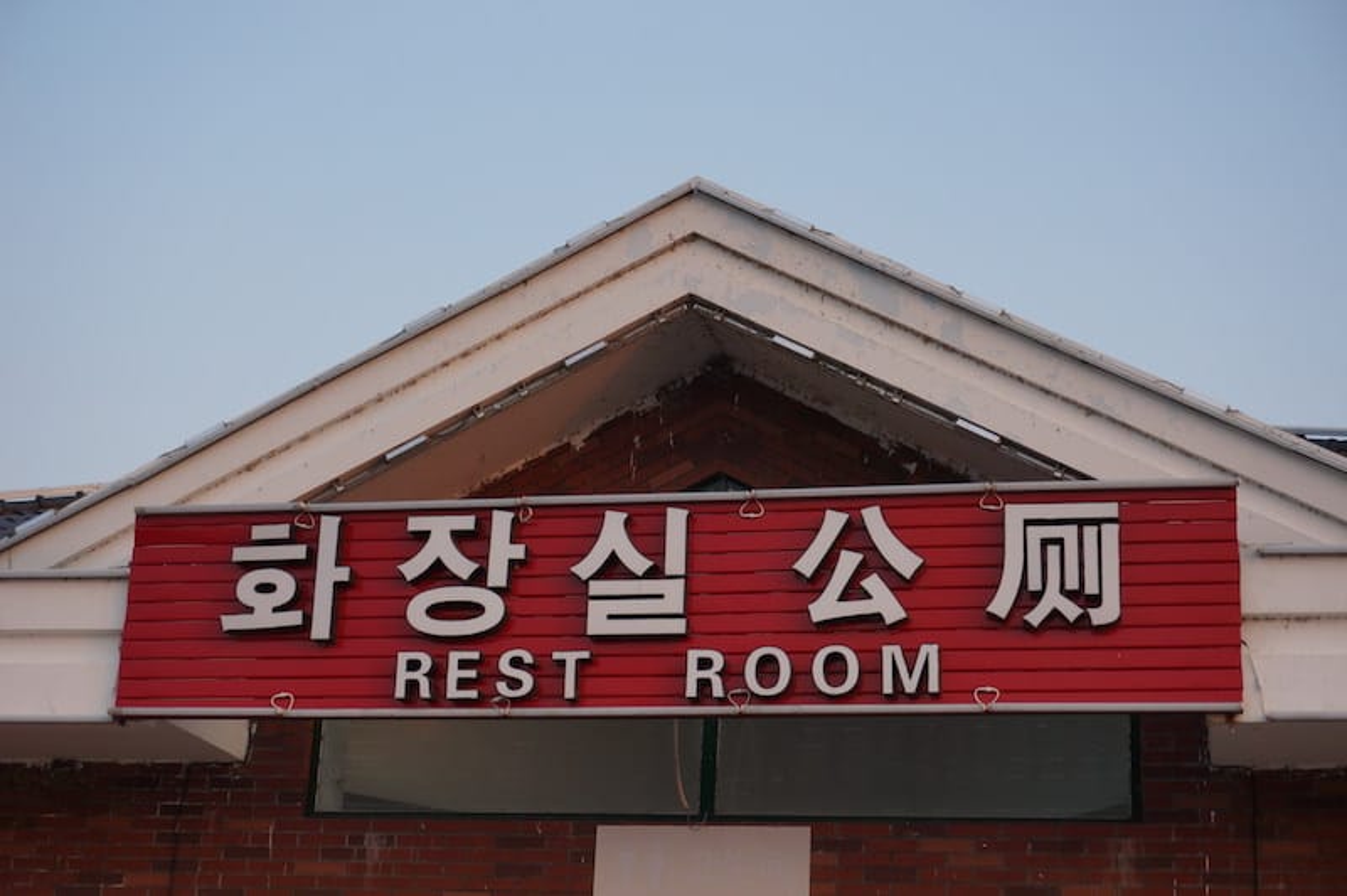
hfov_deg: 32.7
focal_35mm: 62
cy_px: 448
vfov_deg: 22.0
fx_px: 2299
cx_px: 674
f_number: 5.6
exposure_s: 1/80
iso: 100
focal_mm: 41
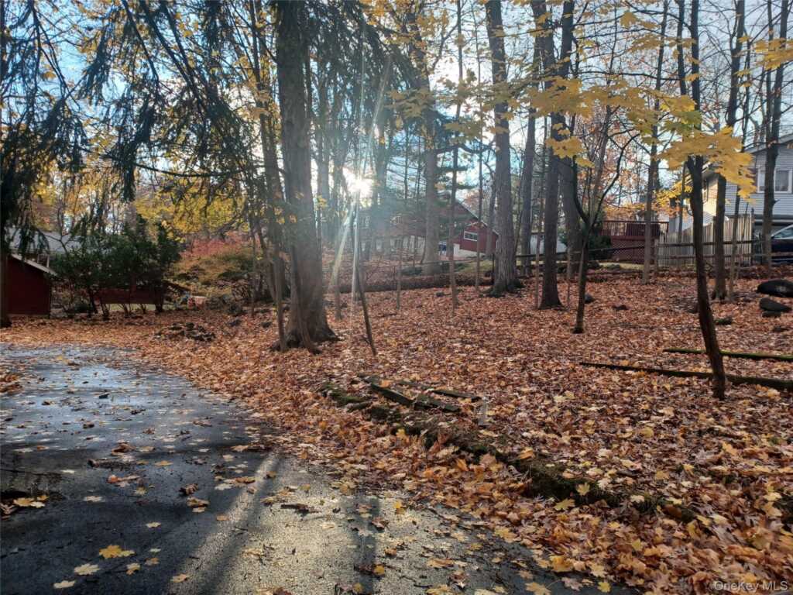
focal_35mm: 25
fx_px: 573
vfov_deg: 54.9
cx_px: 396
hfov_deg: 69.4
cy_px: 298
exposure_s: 1/60
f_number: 1.8
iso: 40
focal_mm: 4.6
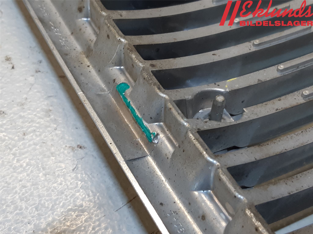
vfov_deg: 53.1
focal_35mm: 26
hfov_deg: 67.3
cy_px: 117
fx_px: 235
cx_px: 156
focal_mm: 3.93
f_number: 1.7
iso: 50
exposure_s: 1/50
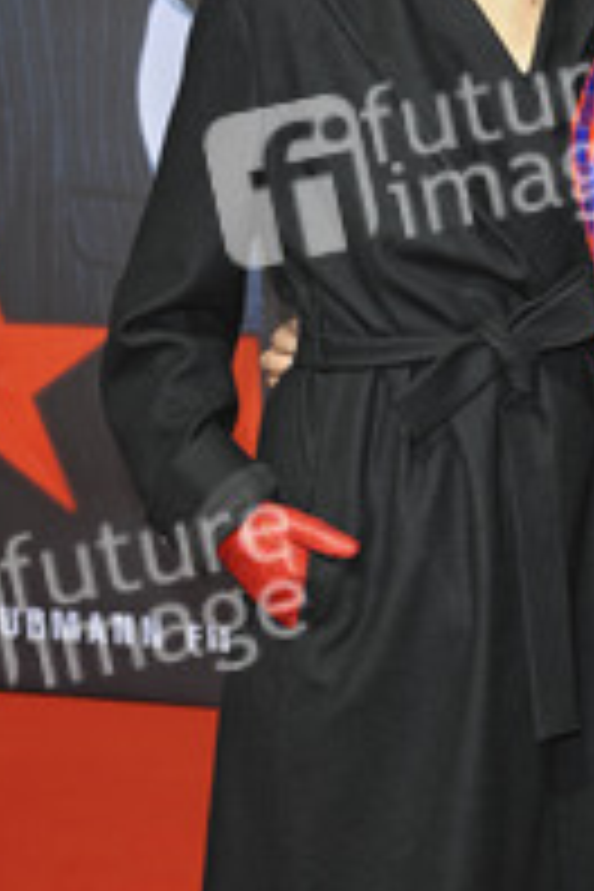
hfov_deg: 12.0
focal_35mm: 113
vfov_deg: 18.1
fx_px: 2797
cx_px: 567
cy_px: 387
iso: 500
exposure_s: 1/160
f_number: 5.6
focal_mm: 56
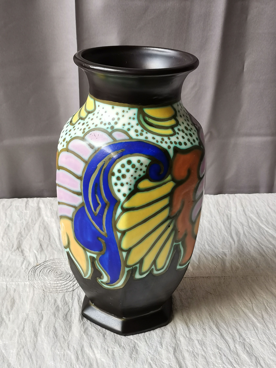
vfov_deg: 39.7
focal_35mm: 48
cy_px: 184
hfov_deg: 30.3
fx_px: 510
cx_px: 138
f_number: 1.8
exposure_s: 1/100
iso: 160
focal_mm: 5.58
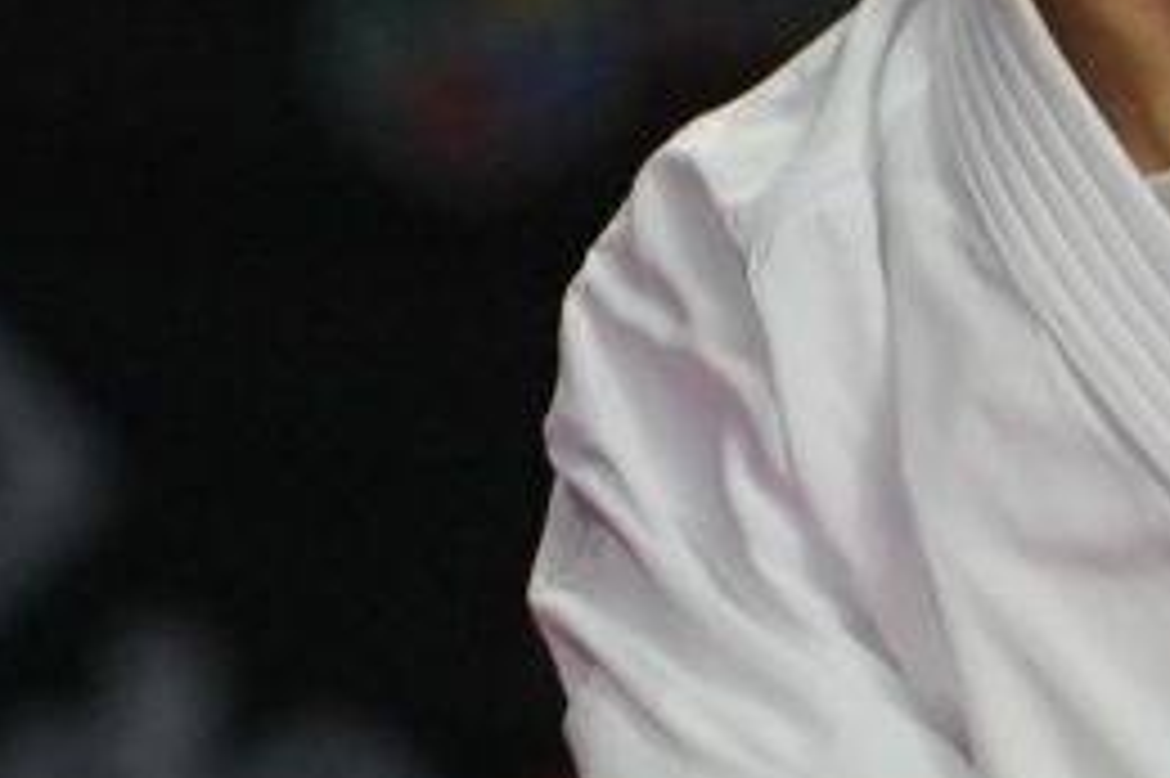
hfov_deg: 1.0
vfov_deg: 0.7
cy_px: 522
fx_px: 67425
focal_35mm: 2076
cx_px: 3492
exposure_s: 1/1000
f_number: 2.8
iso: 1250
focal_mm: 200
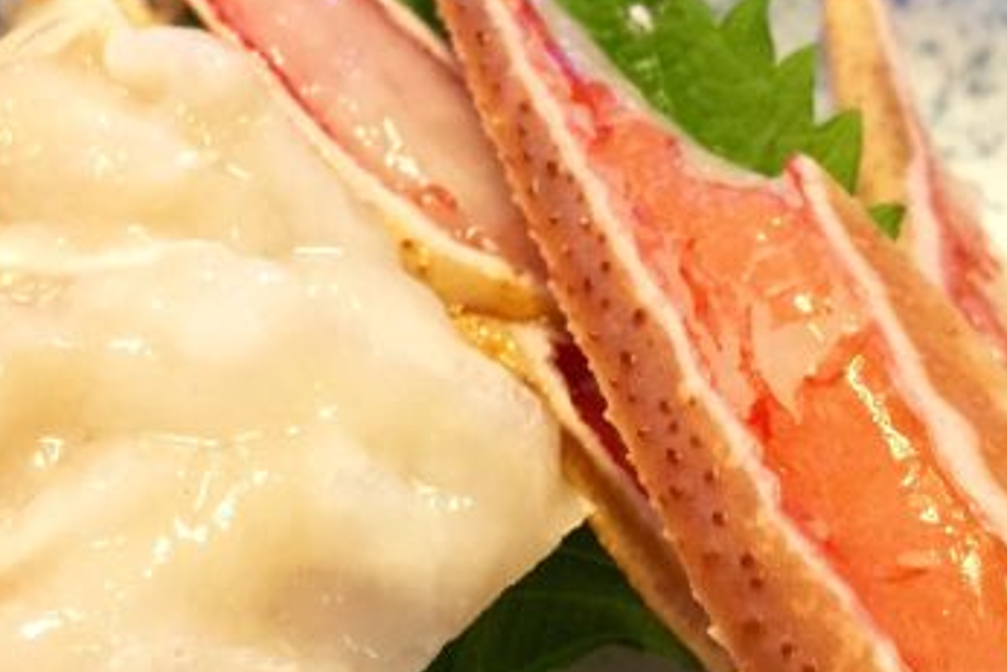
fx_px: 1707
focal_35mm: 61
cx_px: 565
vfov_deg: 22.3
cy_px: 304
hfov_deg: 32.8
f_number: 2.2
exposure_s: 1/10
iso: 100
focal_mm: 4.15
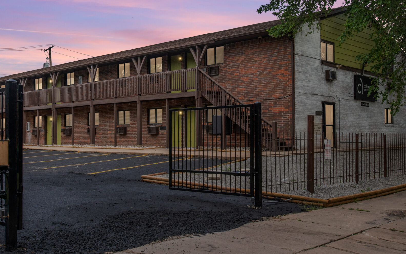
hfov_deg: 47.2
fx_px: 465
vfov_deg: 30.3
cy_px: 83
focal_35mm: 42
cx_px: 197
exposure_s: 1/640
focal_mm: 32
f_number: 8
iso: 500
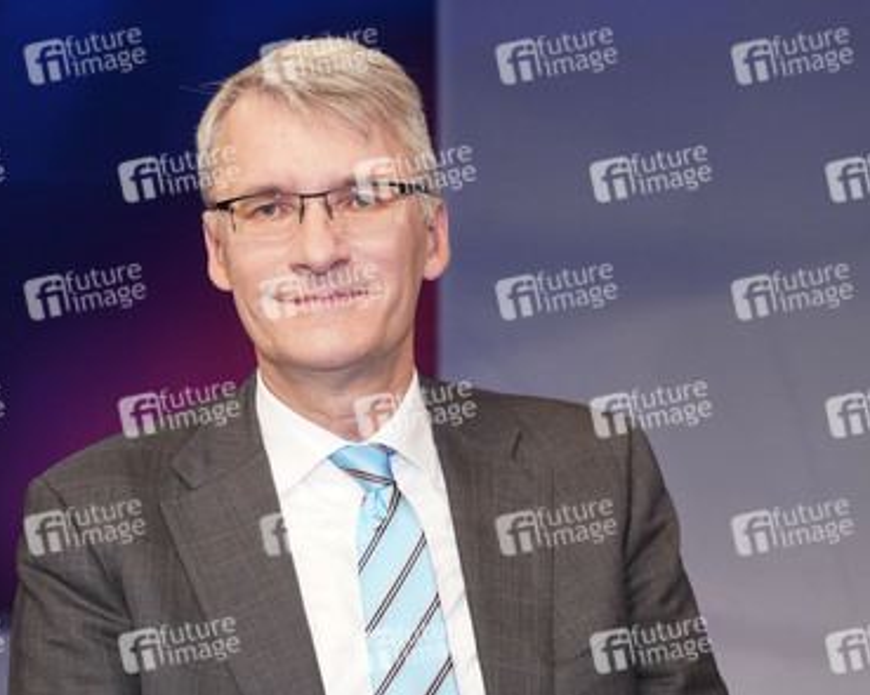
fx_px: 1802
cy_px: 351
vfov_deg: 21.8
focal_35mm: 70
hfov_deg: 27.1
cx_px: 352
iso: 2000
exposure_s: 1/125
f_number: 5
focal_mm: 61
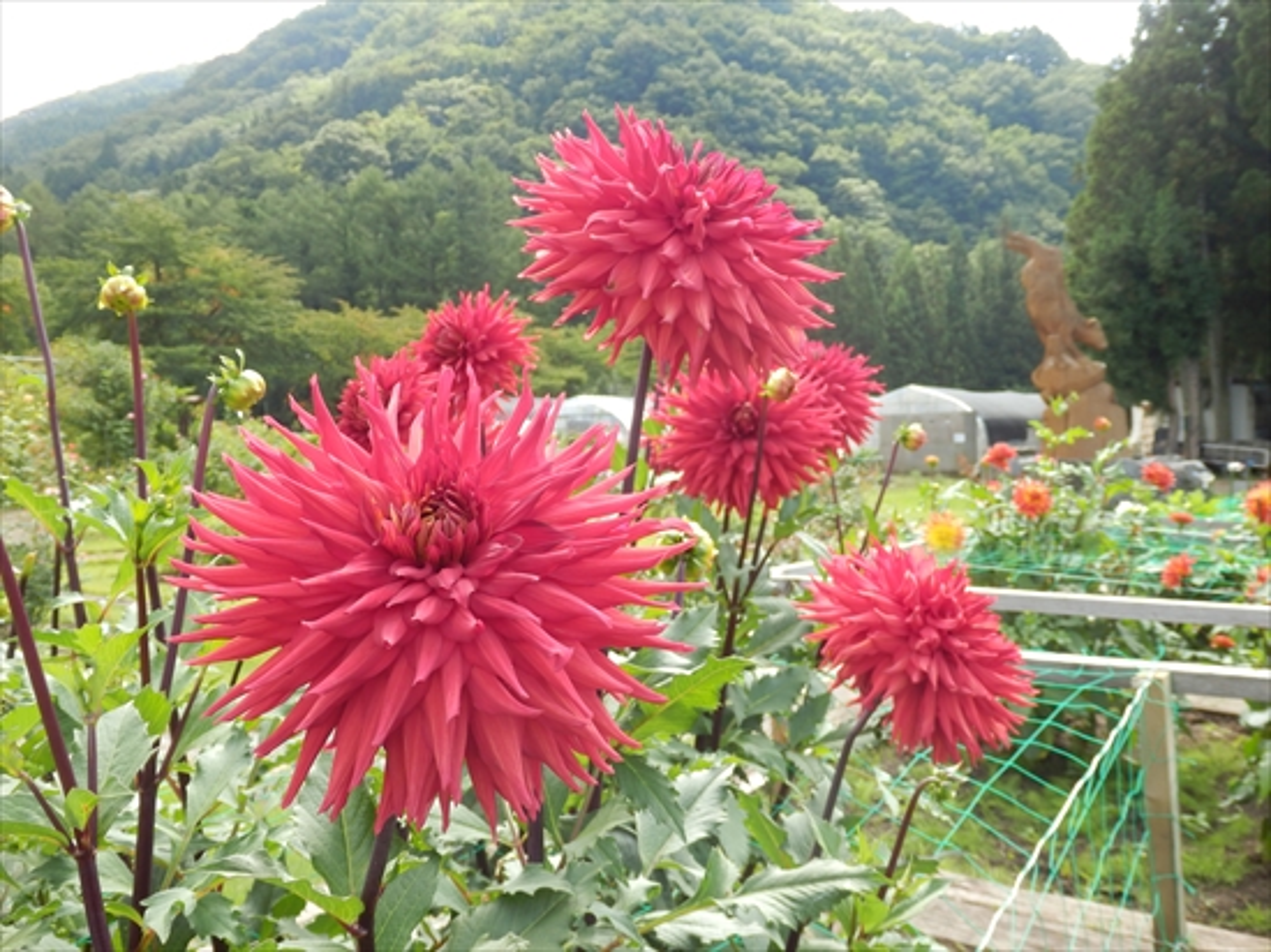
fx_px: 1211
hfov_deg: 55.4
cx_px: 636
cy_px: 476
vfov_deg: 42.9
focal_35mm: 33
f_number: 3.4
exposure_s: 1/160
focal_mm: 6
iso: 80
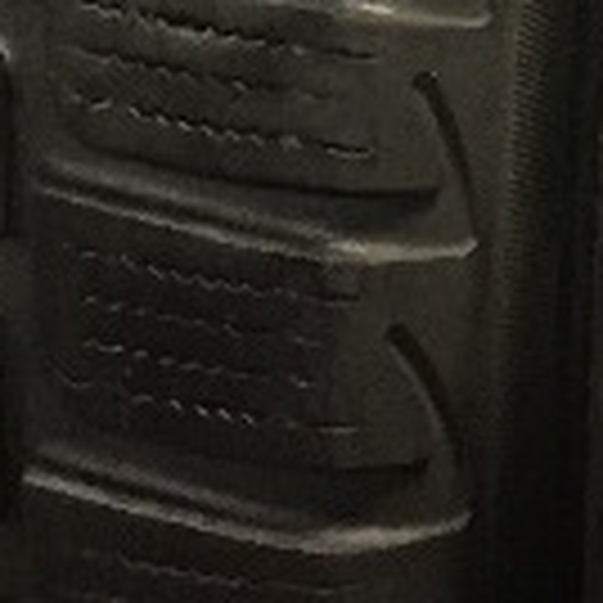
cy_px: -720
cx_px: 729
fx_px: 3074
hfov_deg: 11.0
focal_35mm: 156
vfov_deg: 10.1
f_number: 2.2
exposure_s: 1/15
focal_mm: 4.15
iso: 500
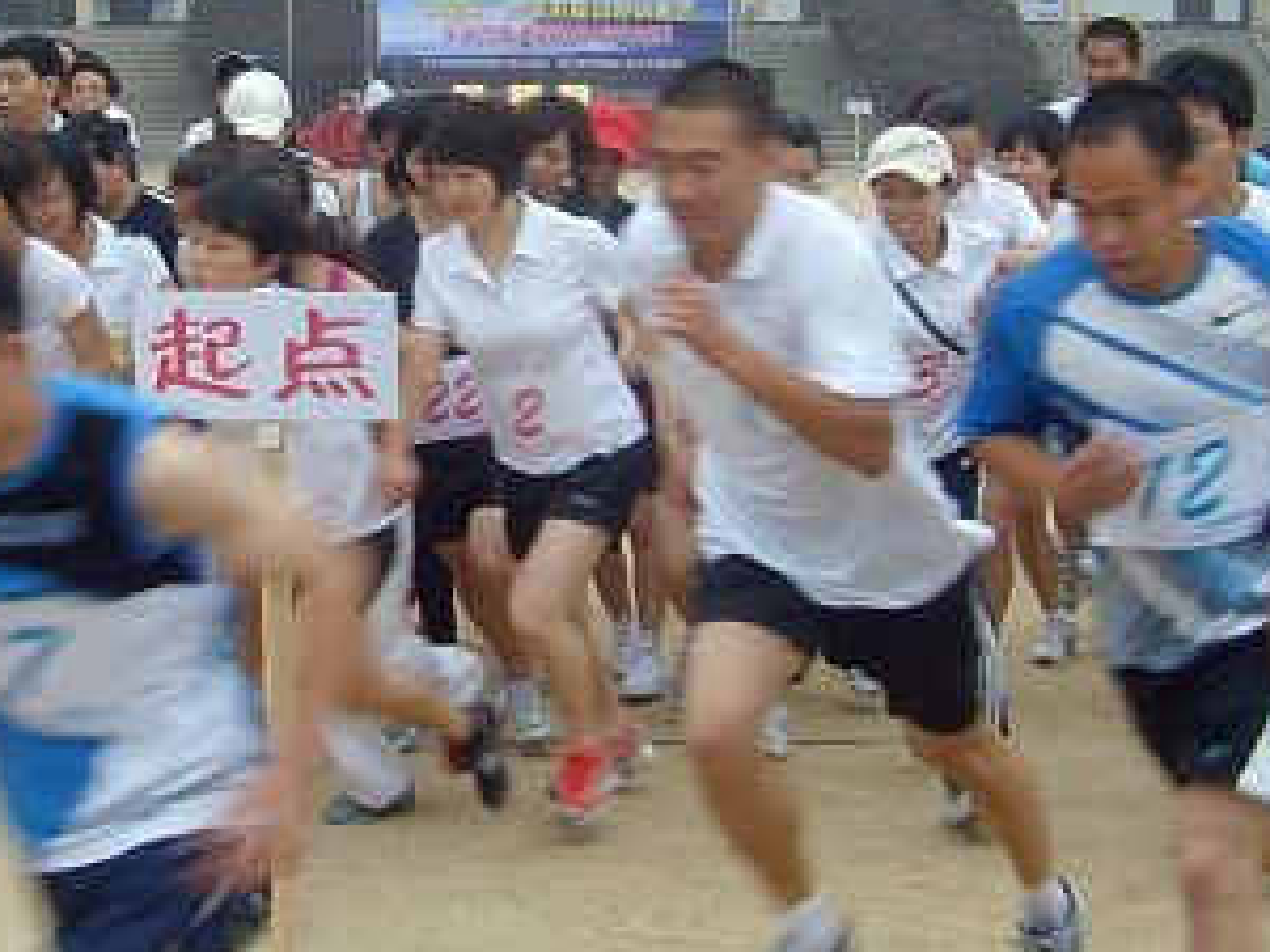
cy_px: 243
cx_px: 339
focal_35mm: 91
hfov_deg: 21.4
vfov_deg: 16.2
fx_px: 3339
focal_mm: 6.6
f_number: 3.5
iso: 80
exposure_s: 1/90
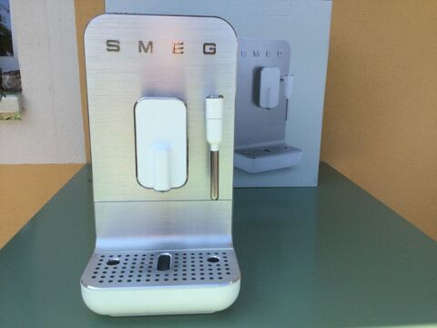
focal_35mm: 31
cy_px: 164
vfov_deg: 45.4
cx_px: 218
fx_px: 391
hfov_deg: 58.4
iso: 25
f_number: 2.4
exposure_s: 1/566
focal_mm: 3.3
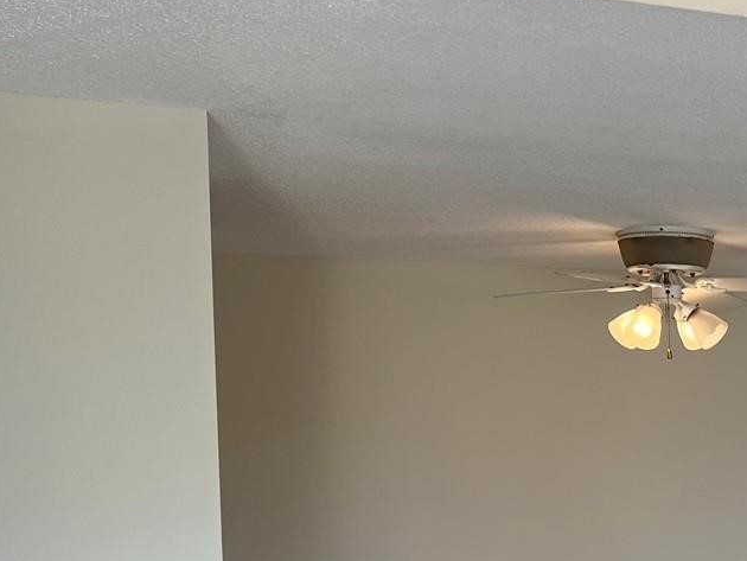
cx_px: 830
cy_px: 506
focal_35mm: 66
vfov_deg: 21.8
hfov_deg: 26.9
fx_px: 1425
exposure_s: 1/161
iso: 40
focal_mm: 5.7
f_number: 1.5
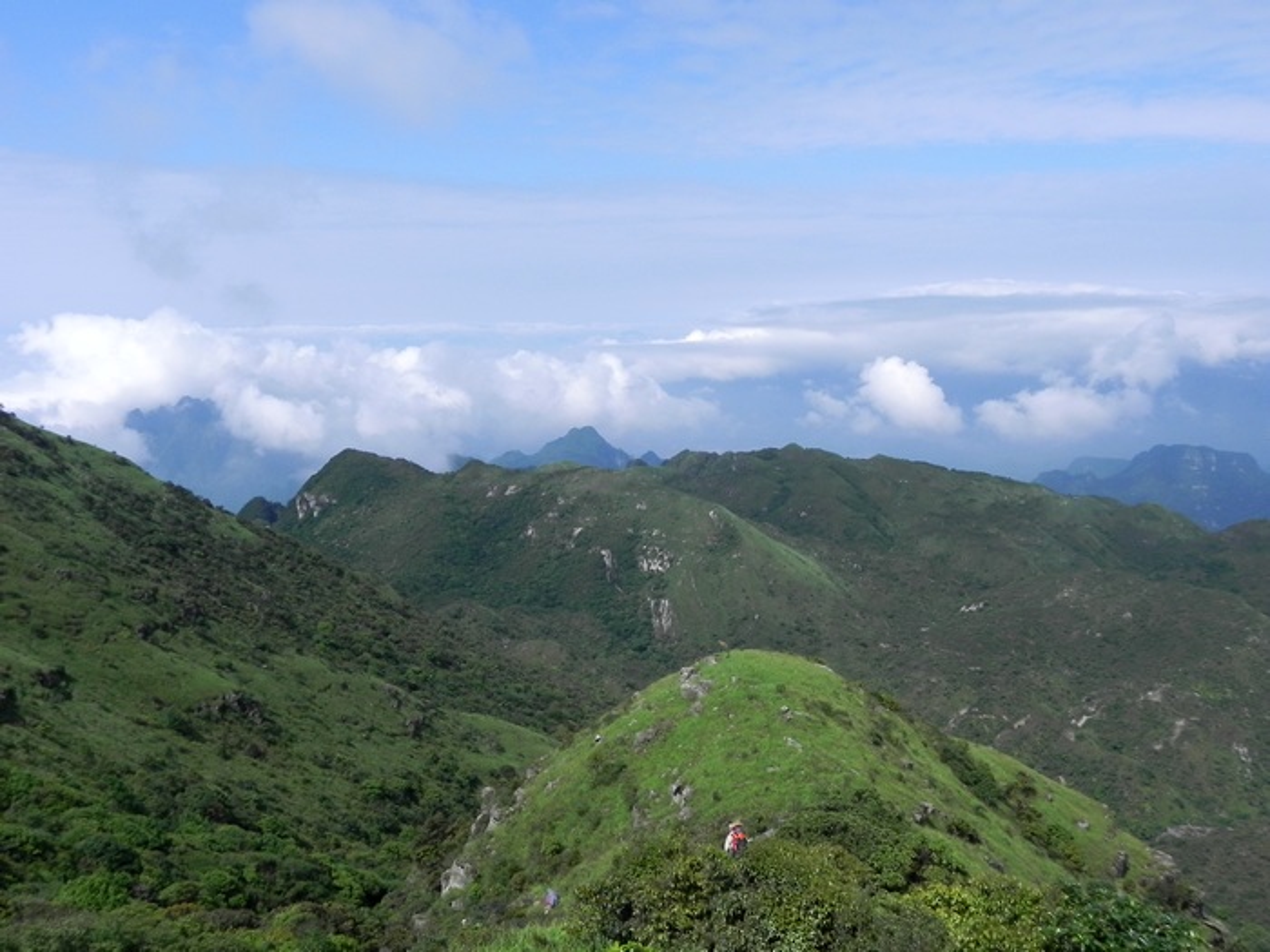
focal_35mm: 33
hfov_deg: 55.4
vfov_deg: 42.9
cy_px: 476
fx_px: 1211
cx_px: 635
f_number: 7.1
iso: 160
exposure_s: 1/440
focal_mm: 5.9
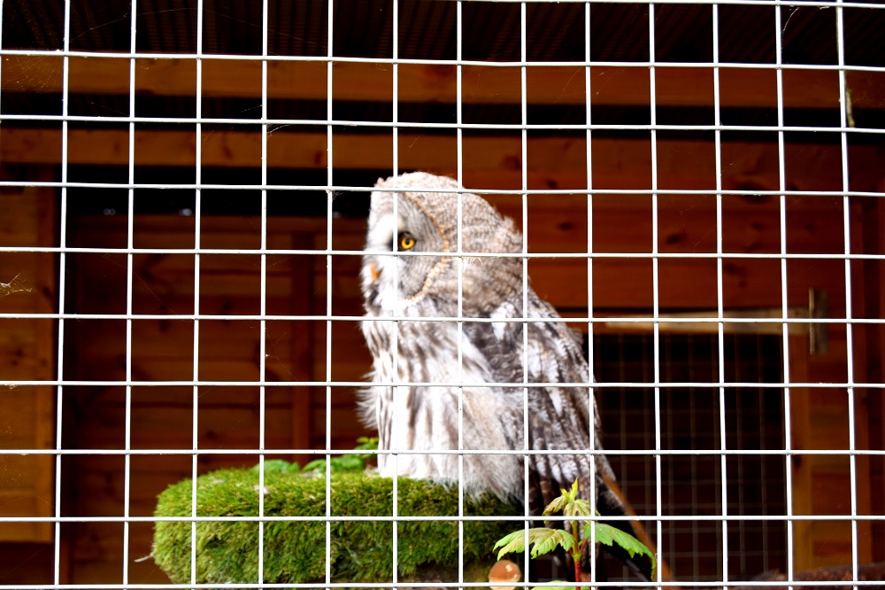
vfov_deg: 16.5
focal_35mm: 82
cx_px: 442
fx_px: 2027
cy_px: 295
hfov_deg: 24.6
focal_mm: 55
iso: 400
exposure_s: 1/160
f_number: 6.3
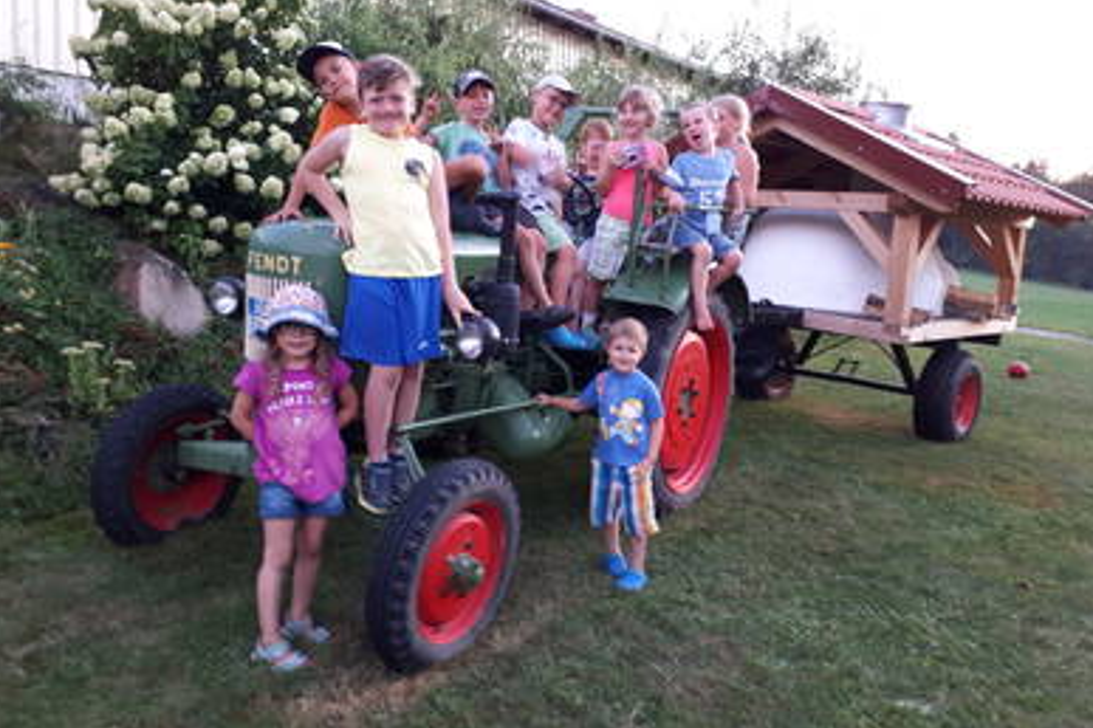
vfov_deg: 44.9
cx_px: 542
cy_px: 322
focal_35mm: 29
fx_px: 880
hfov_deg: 63.7
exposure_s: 1/17
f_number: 1.9
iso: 160
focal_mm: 3.6
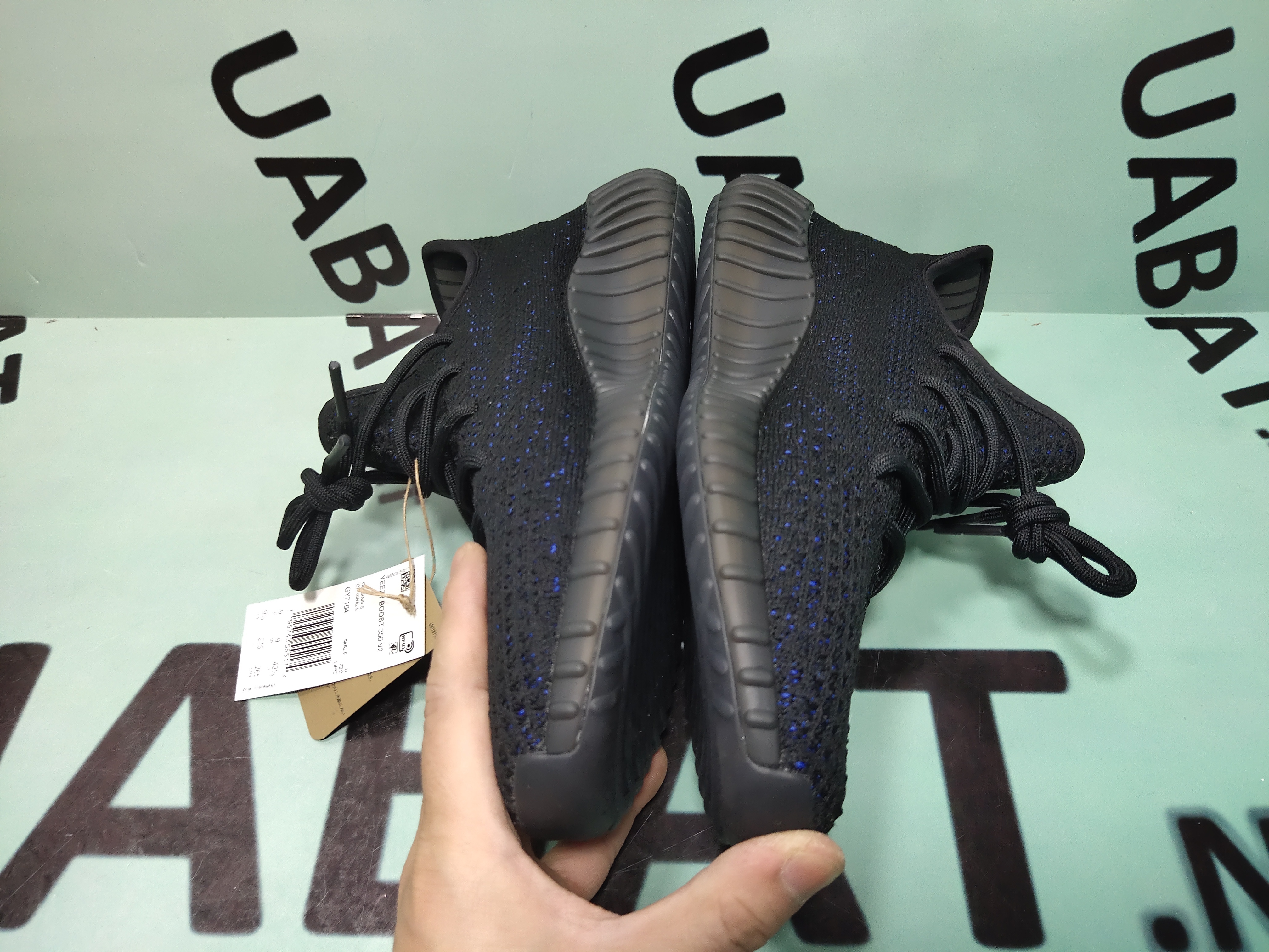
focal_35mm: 30
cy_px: 476
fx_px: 1100
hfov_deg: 60.0
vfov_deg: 46.8
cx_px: 634
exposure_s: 1/100
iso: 143
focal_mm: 4.35
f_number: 1.79
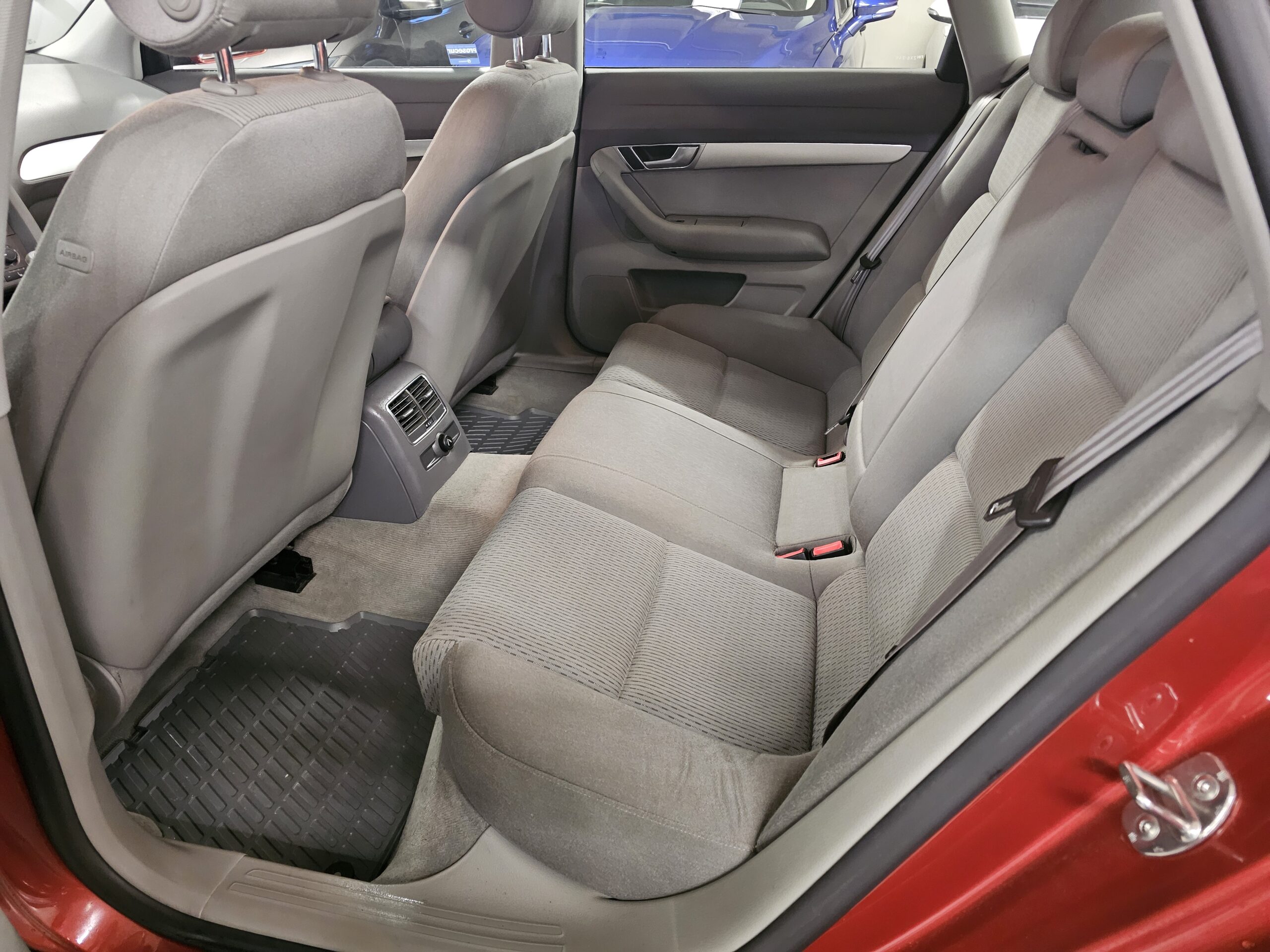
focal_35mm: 23
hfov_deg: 73.9
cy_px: 476
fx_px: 844
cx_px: 635
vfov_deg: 58.9
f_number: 1.7
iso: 1250
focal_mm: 6.3
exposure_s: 1/25
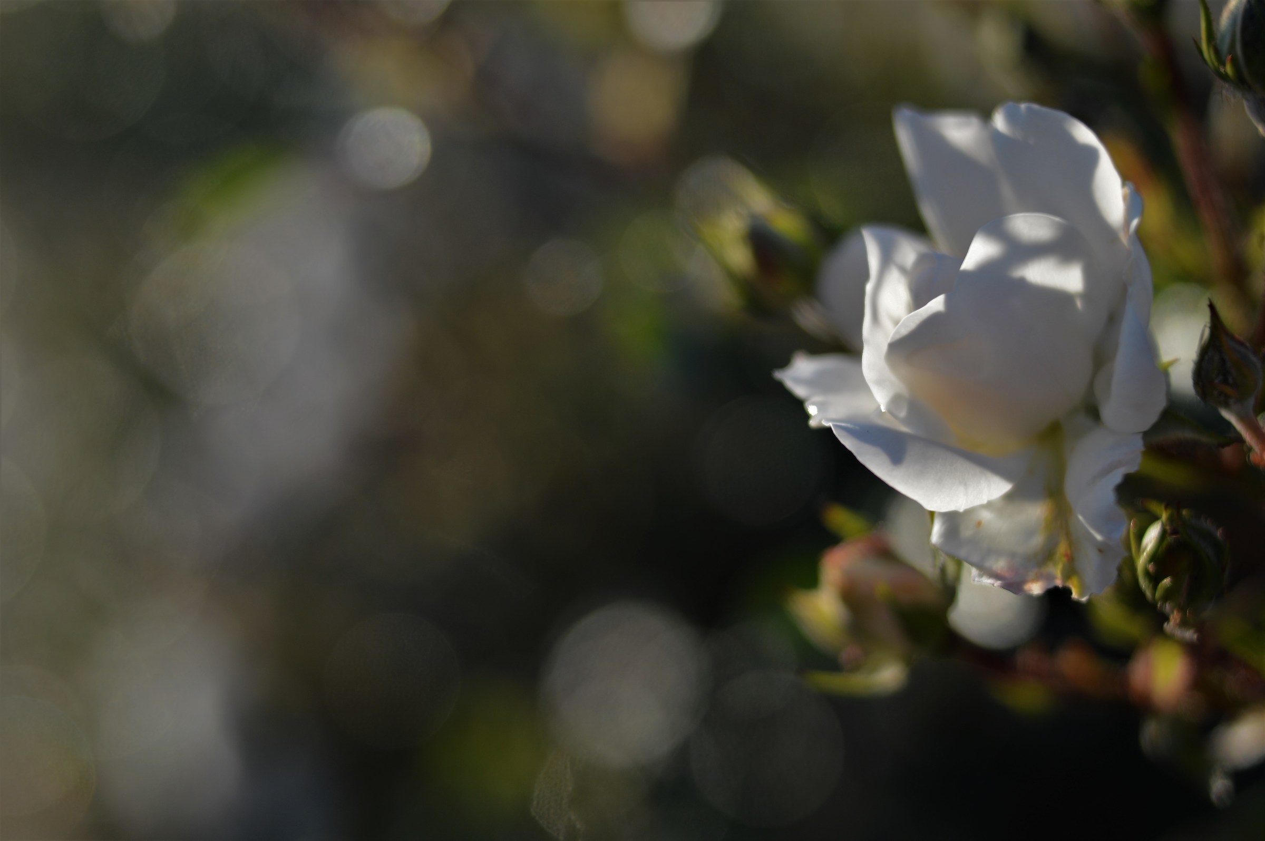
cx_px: 632
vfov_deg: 25.7
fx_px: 1843
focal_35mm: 52
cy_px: 420
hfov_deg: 37.9
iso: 100
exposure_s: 1/250
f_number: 2
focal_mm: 35
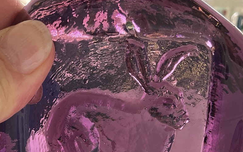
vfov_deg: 20.9
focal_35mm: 59
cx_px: 117
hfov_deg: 34.5
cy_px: 171
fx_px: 391
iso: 32
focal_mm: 3
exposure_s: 1/120
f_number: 1.8
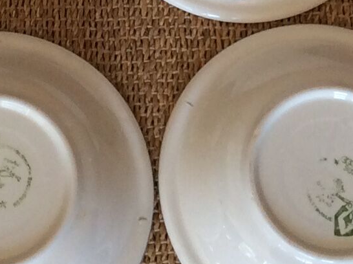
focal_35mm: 152
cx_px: 96
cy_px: -39
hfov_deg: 13.0
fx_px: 1548
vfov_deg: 9.6
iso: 40
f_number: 2.4
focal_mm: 3.3
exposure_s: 1/100
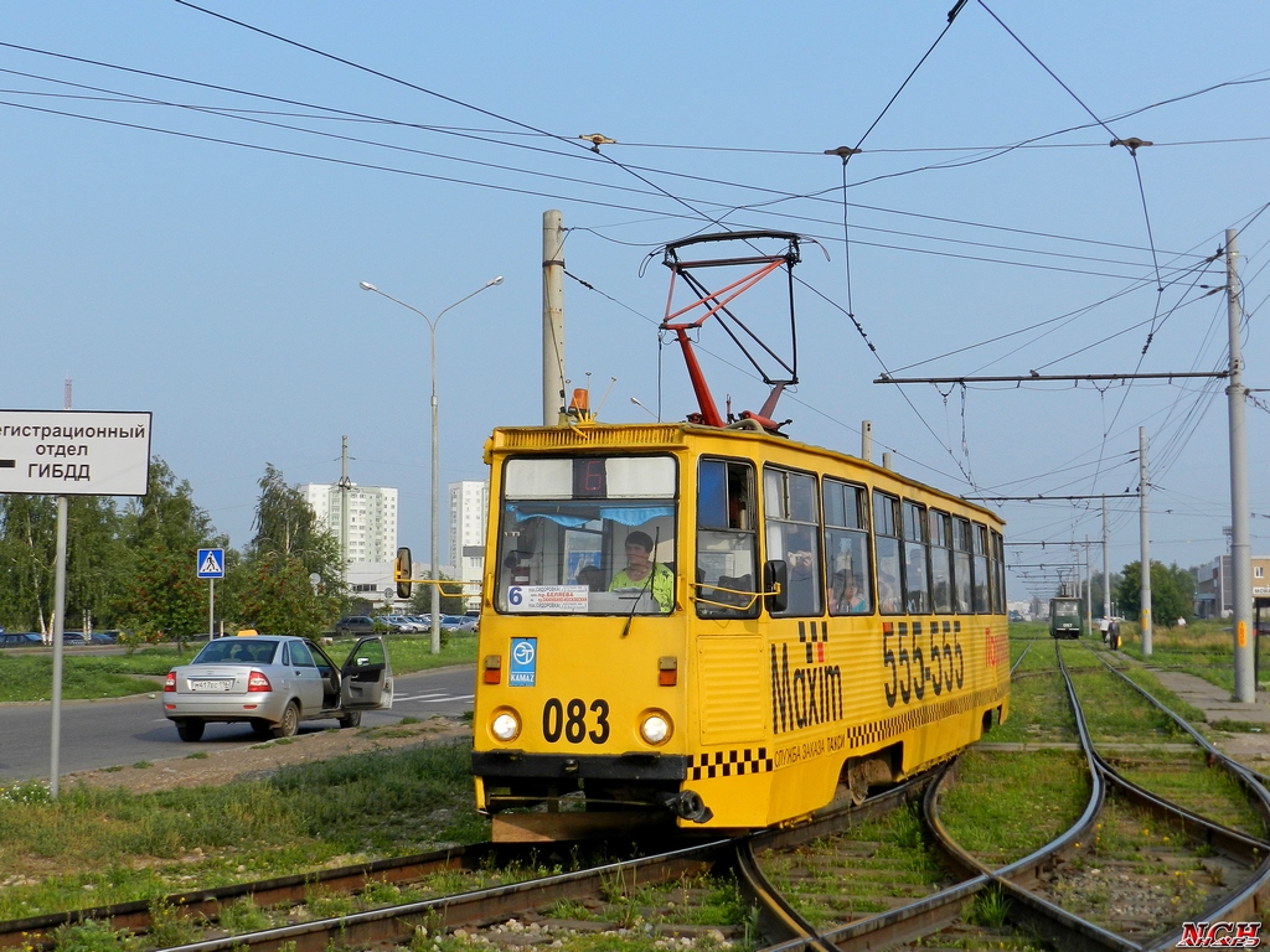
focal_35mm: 46
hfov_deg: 41.2
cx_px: 635
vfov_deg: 31.5
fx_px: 1688
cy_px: 476
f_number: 4.2
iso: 160
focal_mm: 8.1
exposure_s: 1/800
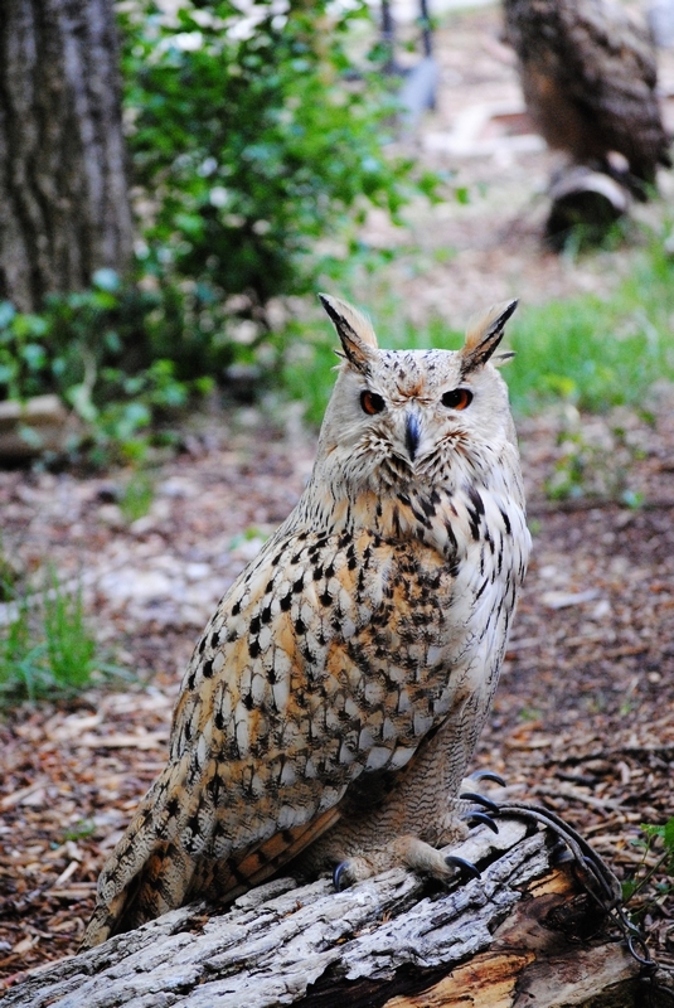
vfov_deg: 13.0
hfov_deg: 8.7
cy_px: 504
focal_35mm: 158
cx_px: 337
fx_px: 4413
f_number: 4.5
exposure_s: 1/200
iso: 1600
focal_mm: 105
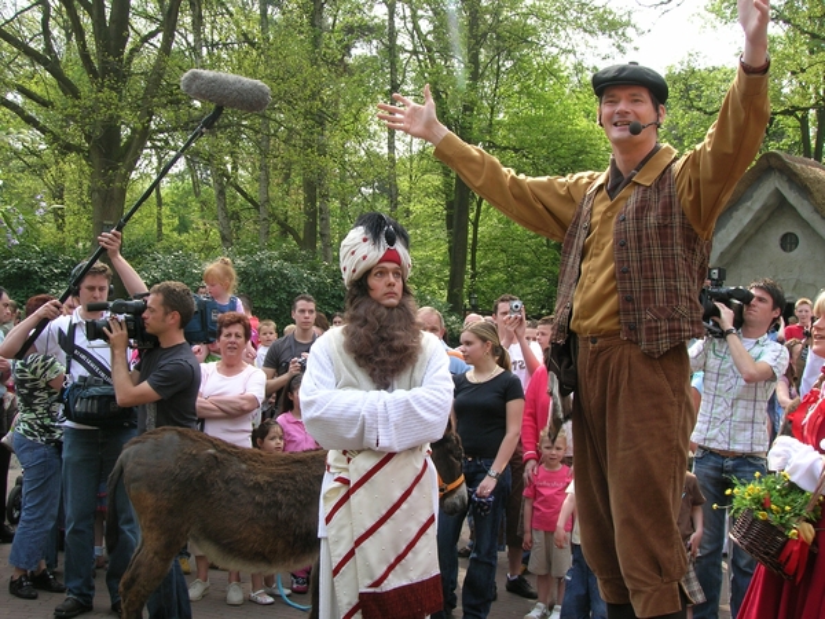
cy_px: 310
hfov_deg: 44.8
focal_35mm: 42
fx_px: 1001
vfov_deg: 34.3
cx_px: 412
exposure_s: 1/70.1
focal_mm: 7
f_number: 5.2
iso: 50
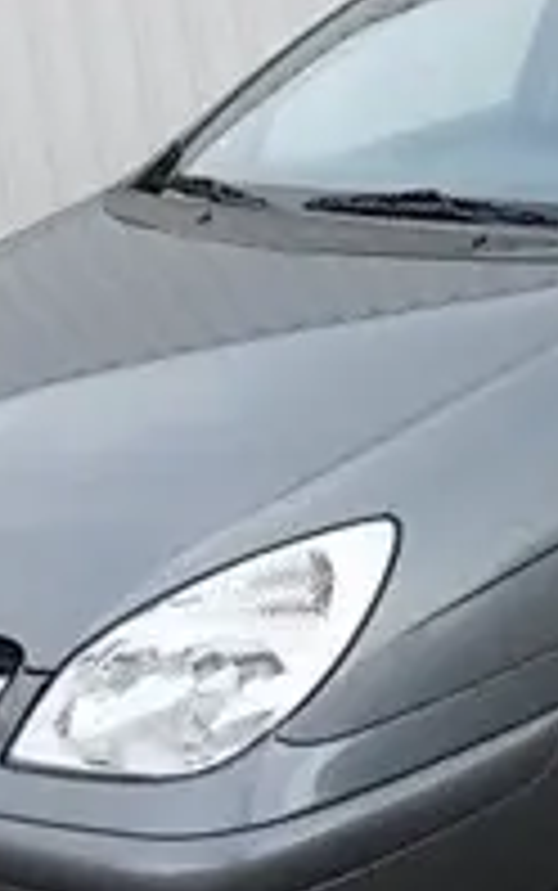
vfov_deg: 28.6
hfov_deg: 17.7
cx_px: 544
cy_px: 432
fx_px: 1749
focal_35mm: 72
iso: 80
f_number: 2.7
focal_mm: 4
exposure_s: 1/40
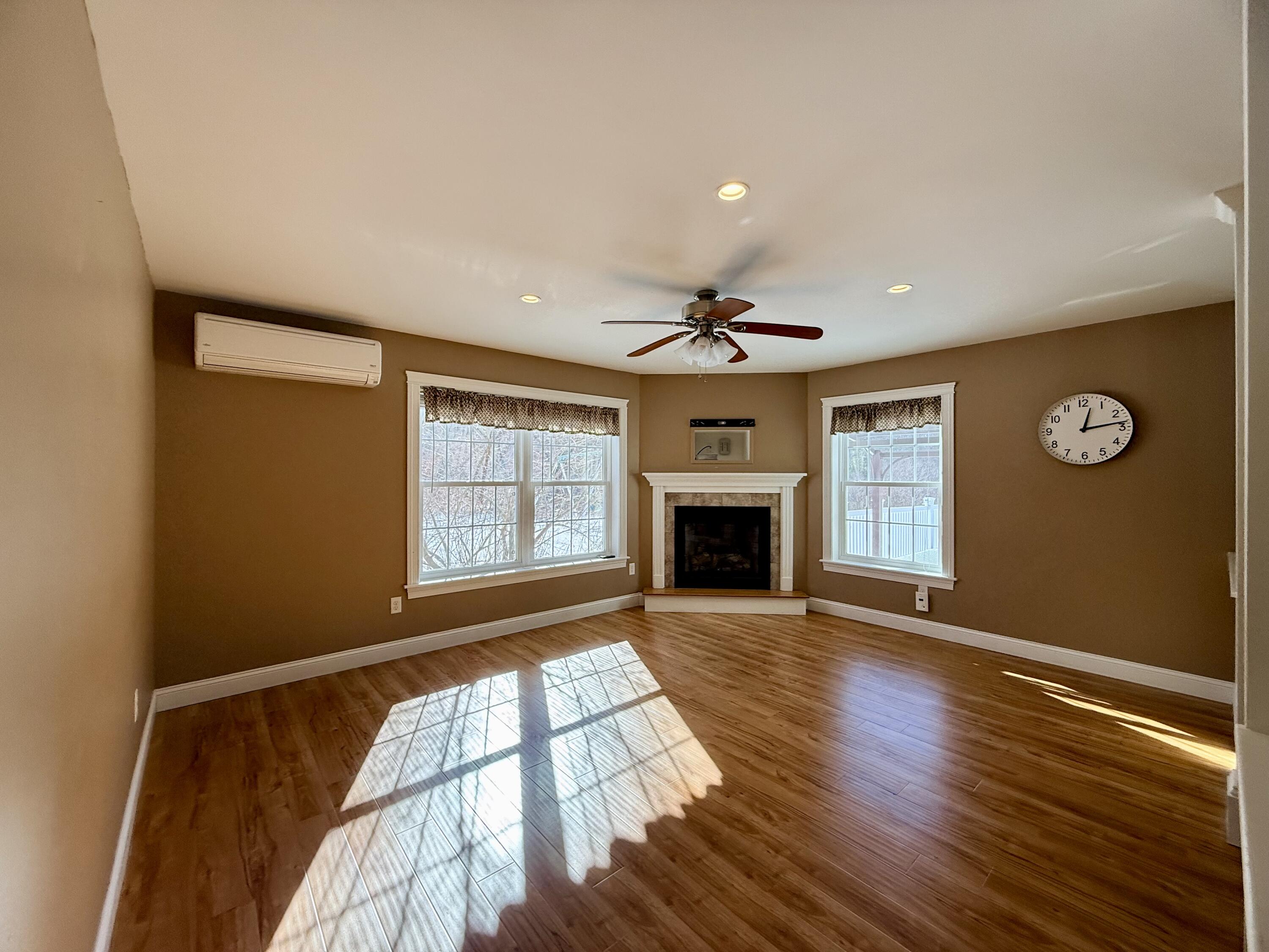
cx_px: 634
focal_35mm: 14
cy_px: 476
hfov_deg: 102.1
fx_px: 513
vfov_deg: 85.7
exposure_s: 1/252
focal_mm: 2.22
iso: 64
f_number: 2.2
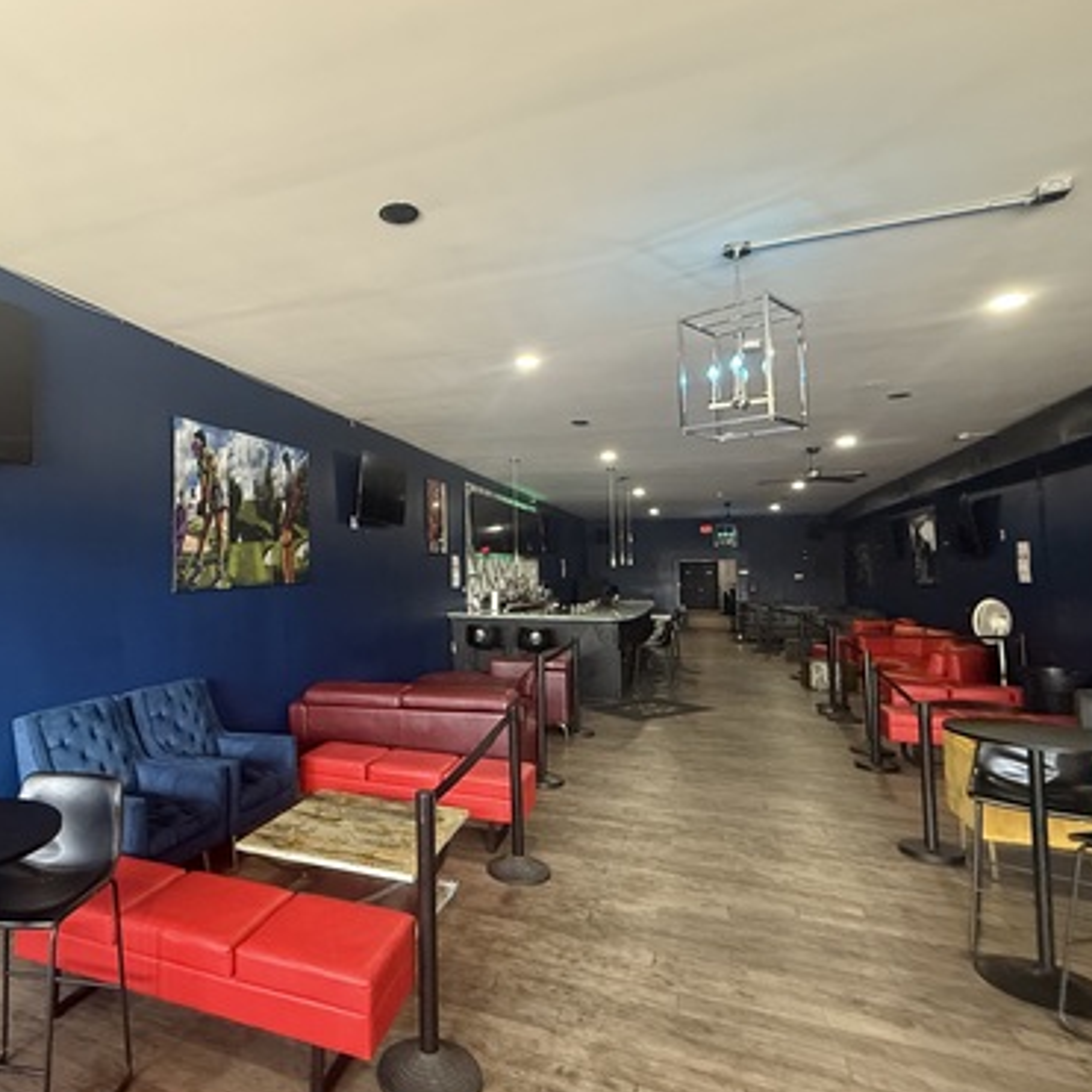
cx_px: 359
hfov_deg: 72.5
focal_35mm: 20
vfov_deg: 74.8
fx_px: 714
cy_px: 527
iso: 640
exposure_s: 1/60
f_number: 2.2
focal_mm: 2.22
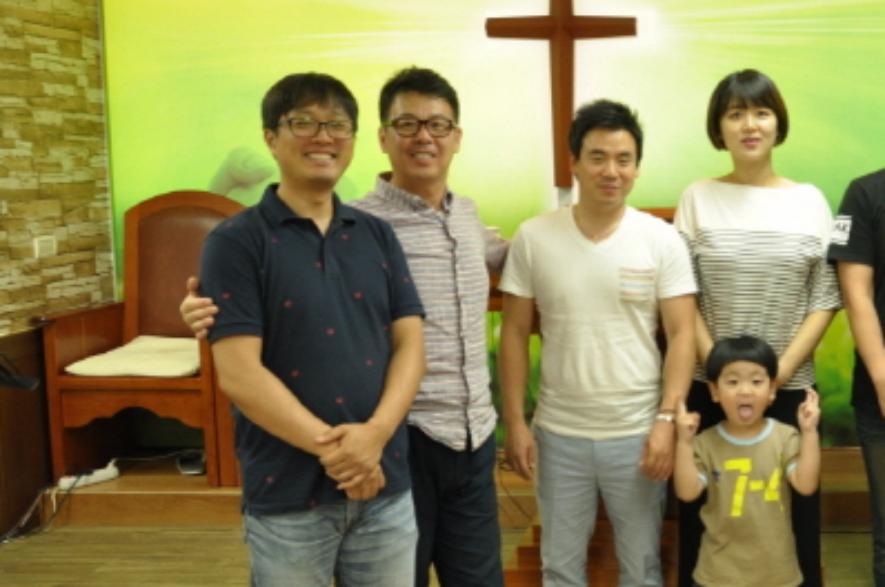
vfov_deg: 29.8
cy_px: 278
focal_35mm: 45
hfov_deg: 41.1
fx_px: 1102
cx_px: 758
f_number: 4
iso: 400
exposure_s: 1/25
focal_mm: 17
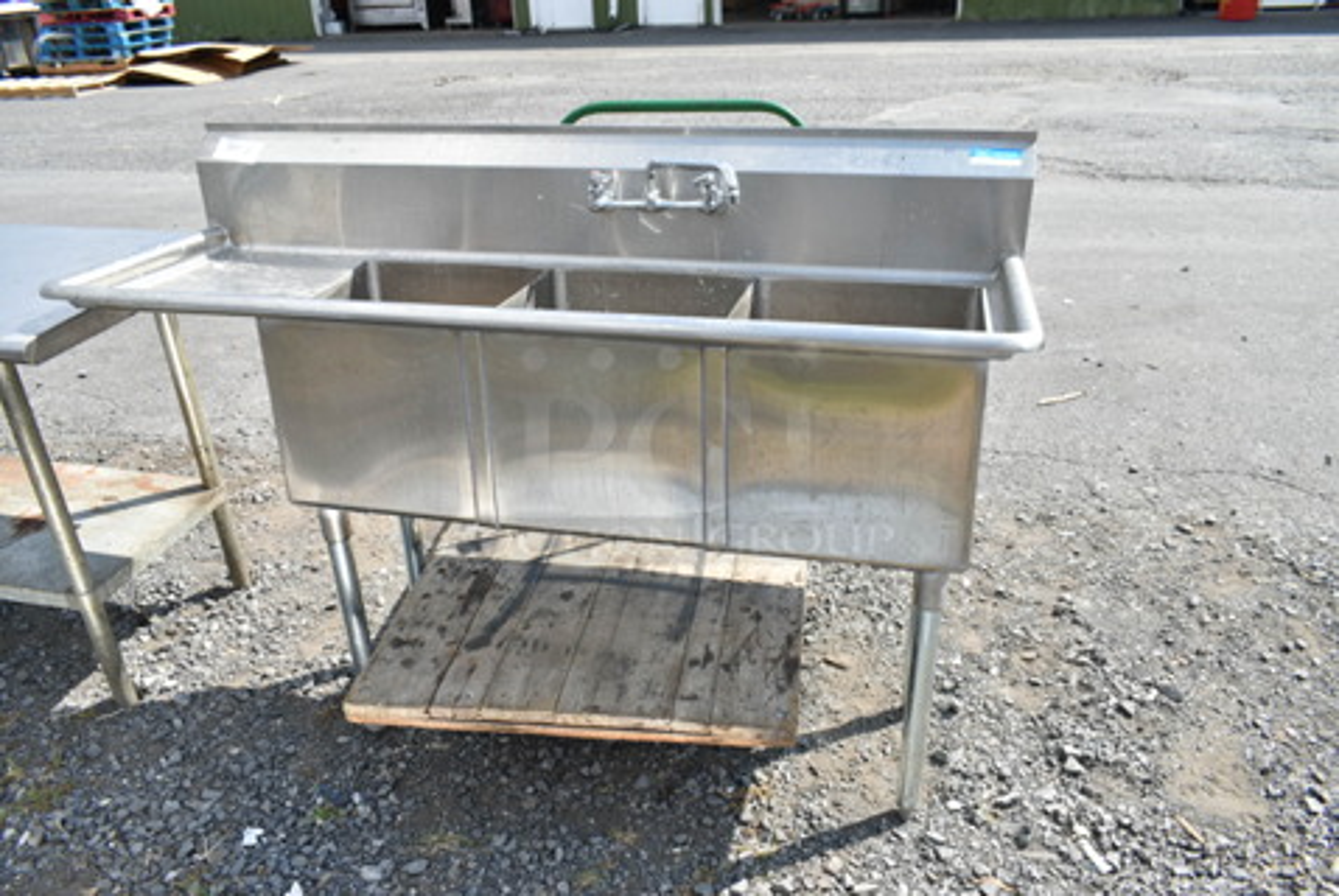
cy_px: 448
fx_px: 1005
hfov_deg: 67.3
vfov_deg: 48.1
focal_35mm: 27
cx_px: 670
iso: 100
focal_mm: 18
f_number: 7.1
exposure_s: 1/200
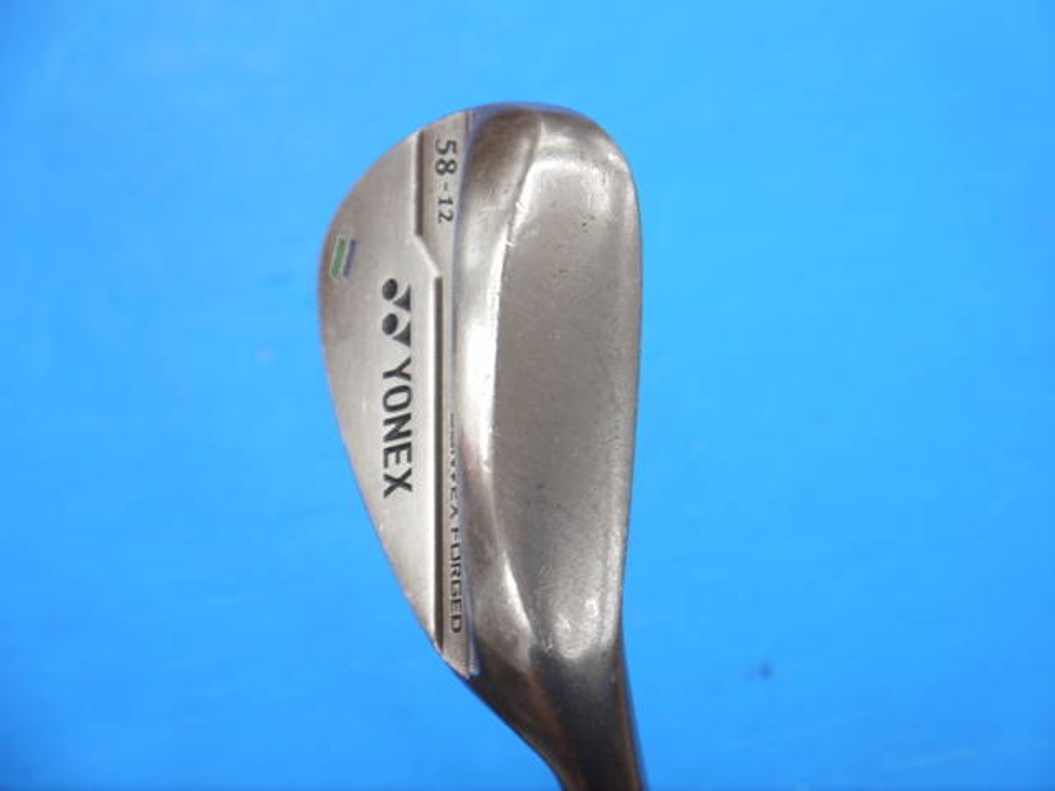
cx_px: 528
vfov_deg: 18.9
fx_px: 2377
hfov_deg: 25.0
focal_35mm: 78
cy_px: 396
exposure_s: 1/80
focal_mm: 39
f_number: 5.5
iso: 500
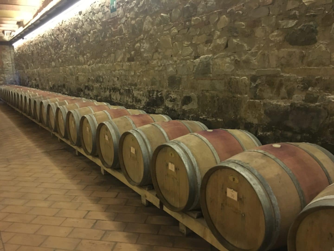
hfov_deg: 61.7
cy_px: 126
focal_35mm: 29
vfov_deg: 48.2
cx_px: 167
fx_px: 280
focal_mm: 4.15
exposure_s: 1/17
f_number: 2.2
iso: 500
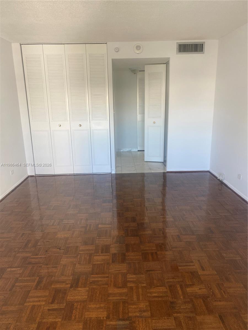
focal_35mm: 26
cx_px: 124
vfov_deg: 67.3
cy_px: 165
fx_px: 248
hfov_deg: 53.1
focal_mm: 4.25
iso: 100
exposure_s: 1/121
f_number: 1.8
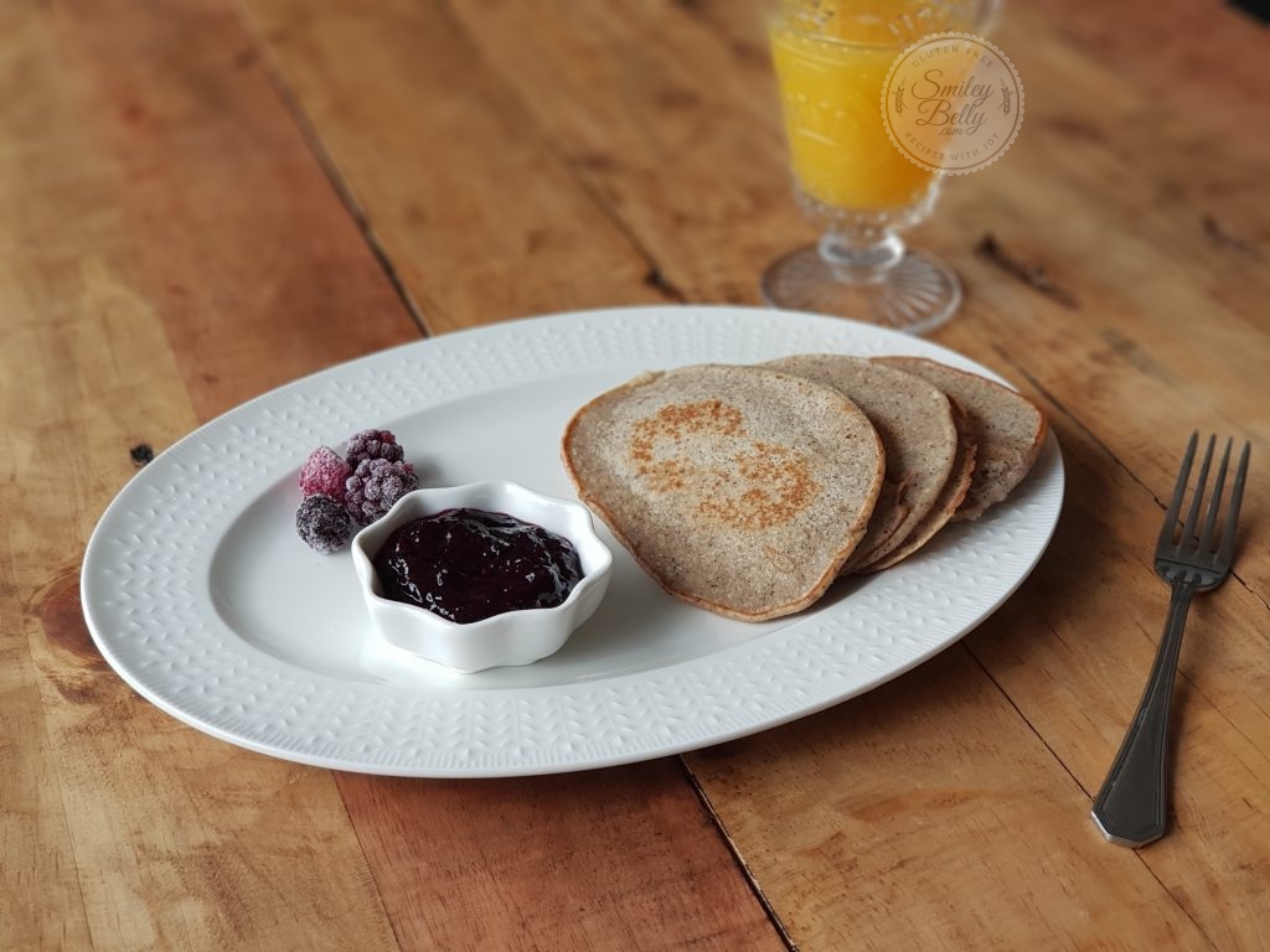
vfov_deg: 28.0
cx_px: 635
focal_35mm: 52
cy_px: 476
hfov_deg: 36.8
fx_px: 1908
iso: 50
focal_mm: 6
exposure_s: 1/30
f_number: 2.4
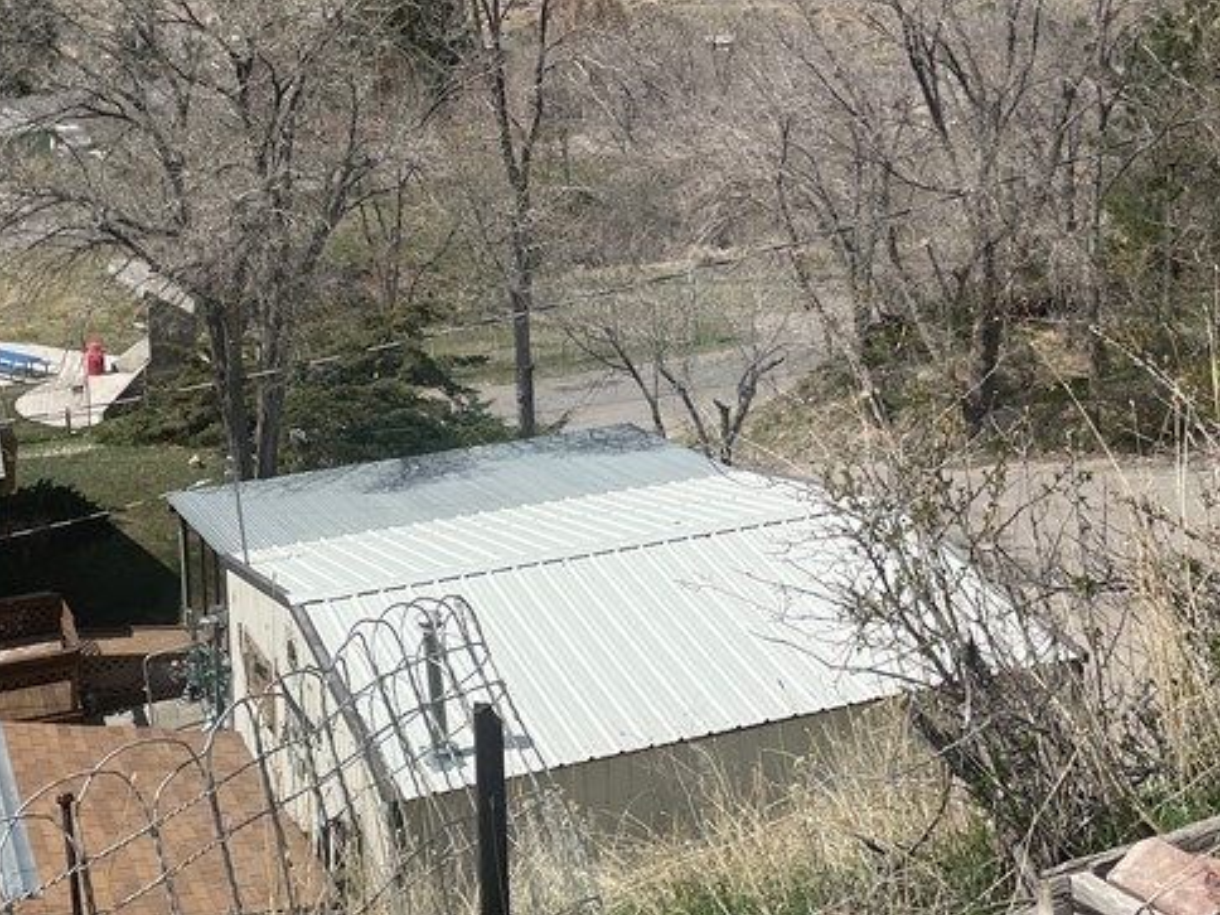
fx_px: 1938
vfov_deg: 25.6
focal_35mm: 55
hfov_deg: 34.9
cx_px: 577
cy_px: 73
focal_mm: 4.2
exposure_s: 1/5814
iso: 32
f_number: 1.6
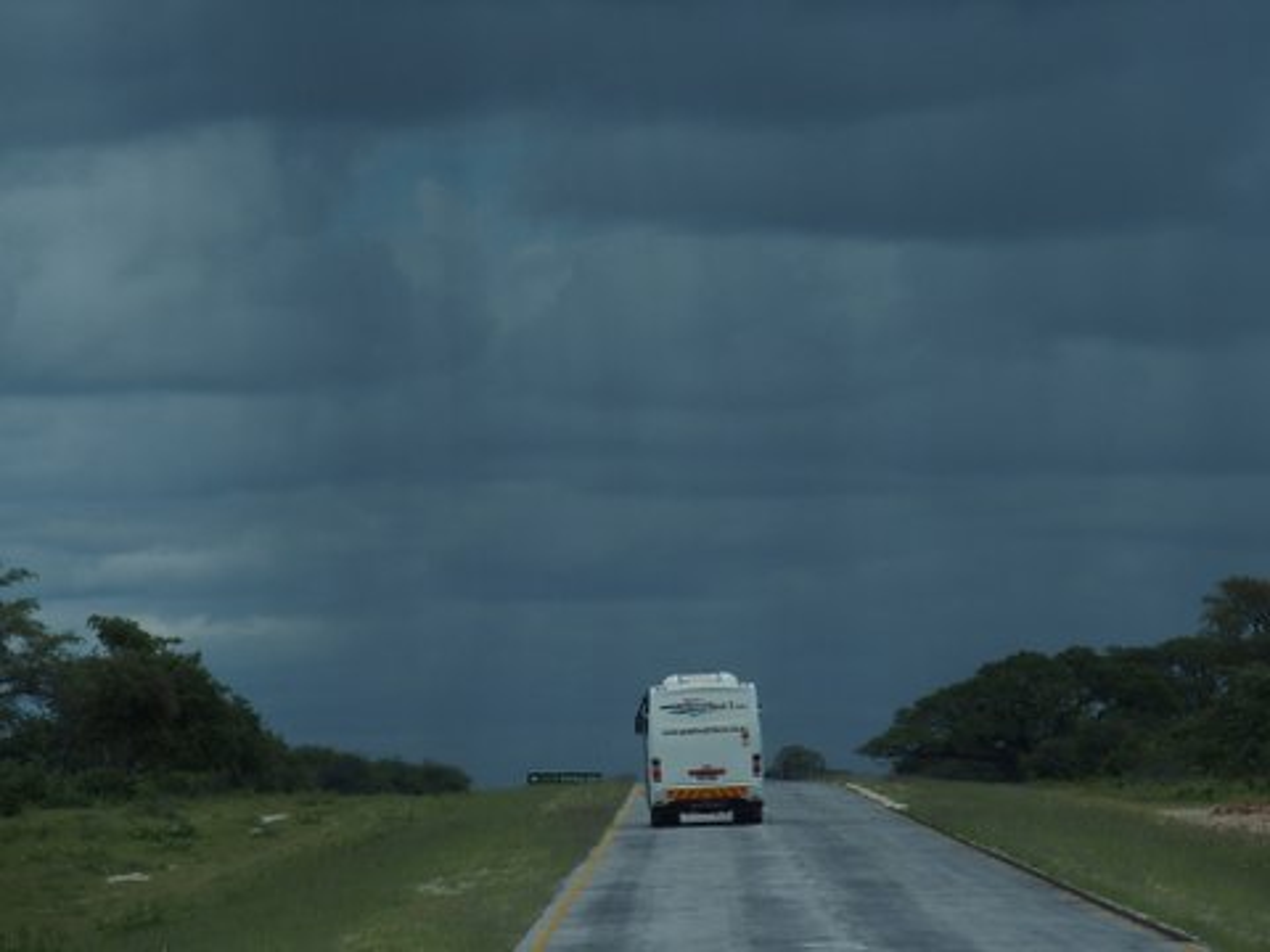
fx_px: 11006
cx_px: 635
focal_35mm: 300
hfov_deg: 6.6
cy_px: 476
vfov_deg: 5.0
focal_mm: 64.3
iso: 100
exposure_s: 1/1000
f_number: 6.3
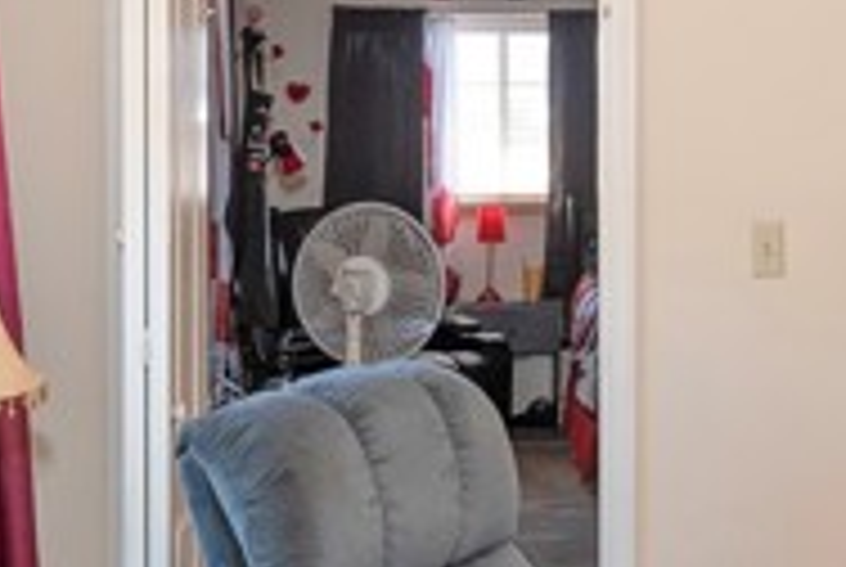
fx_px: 2001
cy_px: 124
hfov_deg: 23.5
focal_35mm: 85
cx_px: 684
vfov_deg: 16.0
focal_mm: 17
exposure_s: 1/60
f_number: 5.6
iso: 400
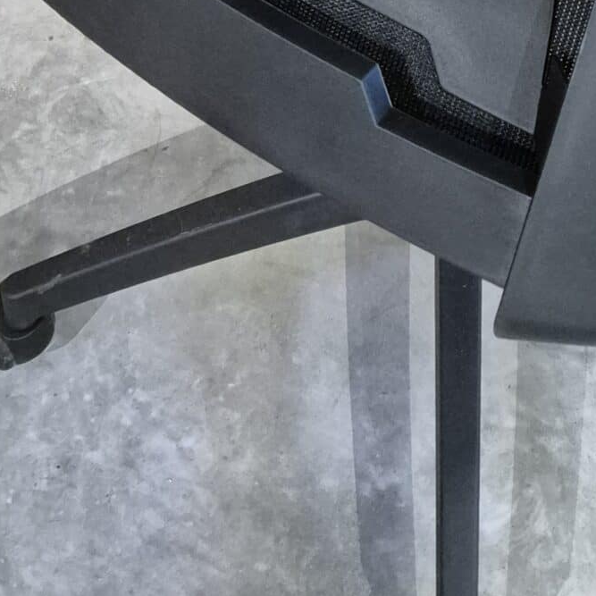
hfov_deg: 22.1
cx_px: 419
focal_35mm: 78
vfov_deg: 19.4
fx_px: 1519
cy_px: -295
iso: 2000
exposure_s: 1/100
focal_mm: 5.4
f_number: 1.8
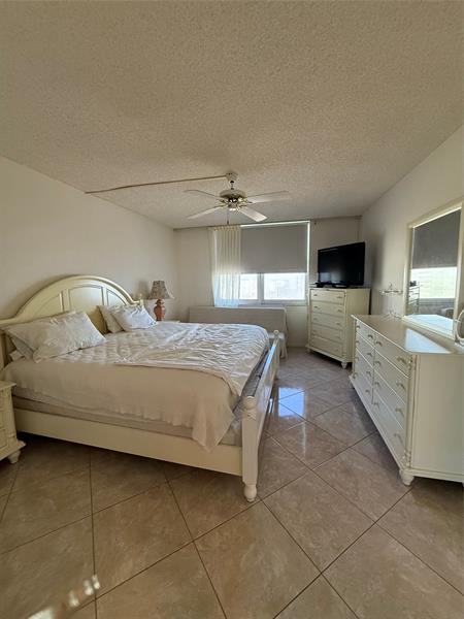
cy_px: 310
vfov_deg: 102.1
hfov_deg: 85.7
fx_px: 250
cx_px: 232
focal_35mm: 14
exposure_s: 1/120
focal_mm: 2.22
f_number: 2.2
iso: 400
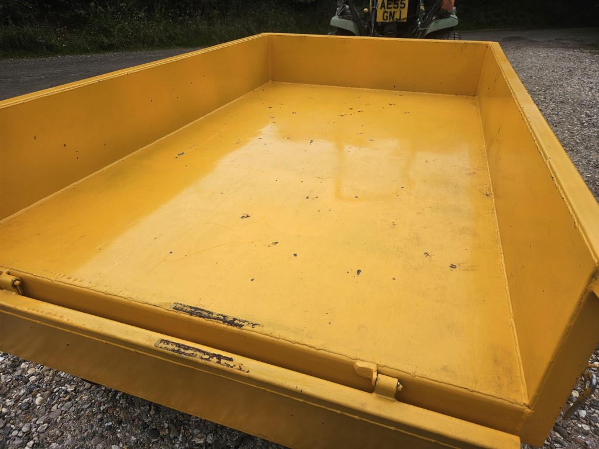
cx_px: 300
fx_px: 398
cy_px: 224
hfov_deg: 73.9
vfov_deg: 58.9
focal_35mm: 23
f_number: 1.8
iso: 25
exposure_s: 1/2476
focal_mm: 5.4
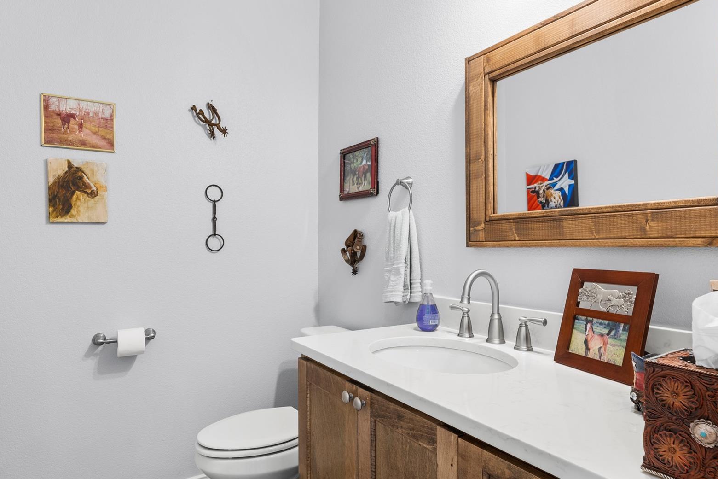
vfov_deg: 59.5
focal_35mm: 21
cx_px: 338
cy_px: 248
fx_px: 419
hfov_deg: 81.1
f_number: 8
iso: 250
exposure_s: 1/2.5
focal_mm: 16
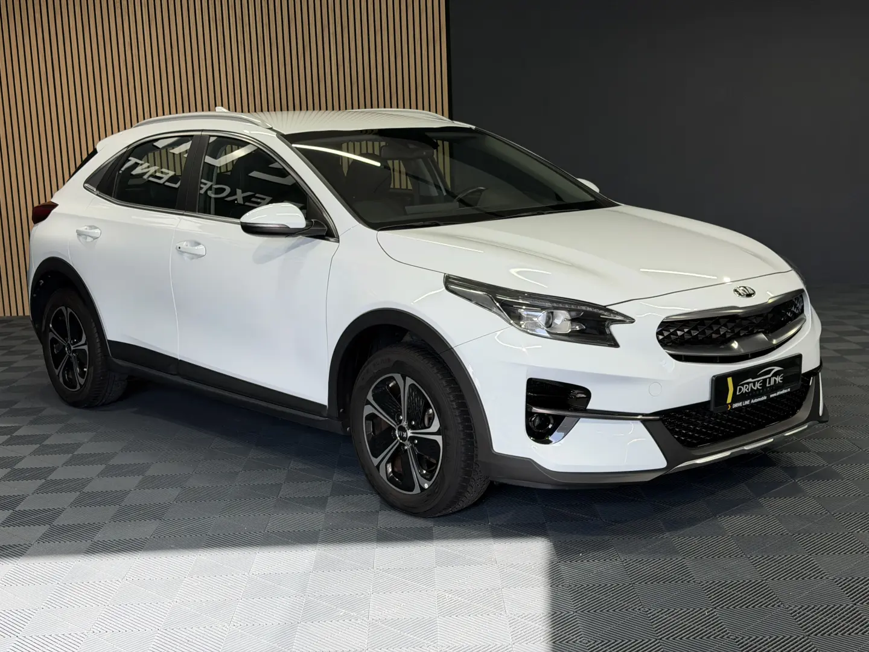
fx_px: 1205
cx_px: 434
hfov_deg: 39.7
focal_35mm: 48
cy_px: 326
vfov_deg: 30.3
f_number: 1.78
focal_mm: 6.76
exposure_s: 1/121
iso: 50
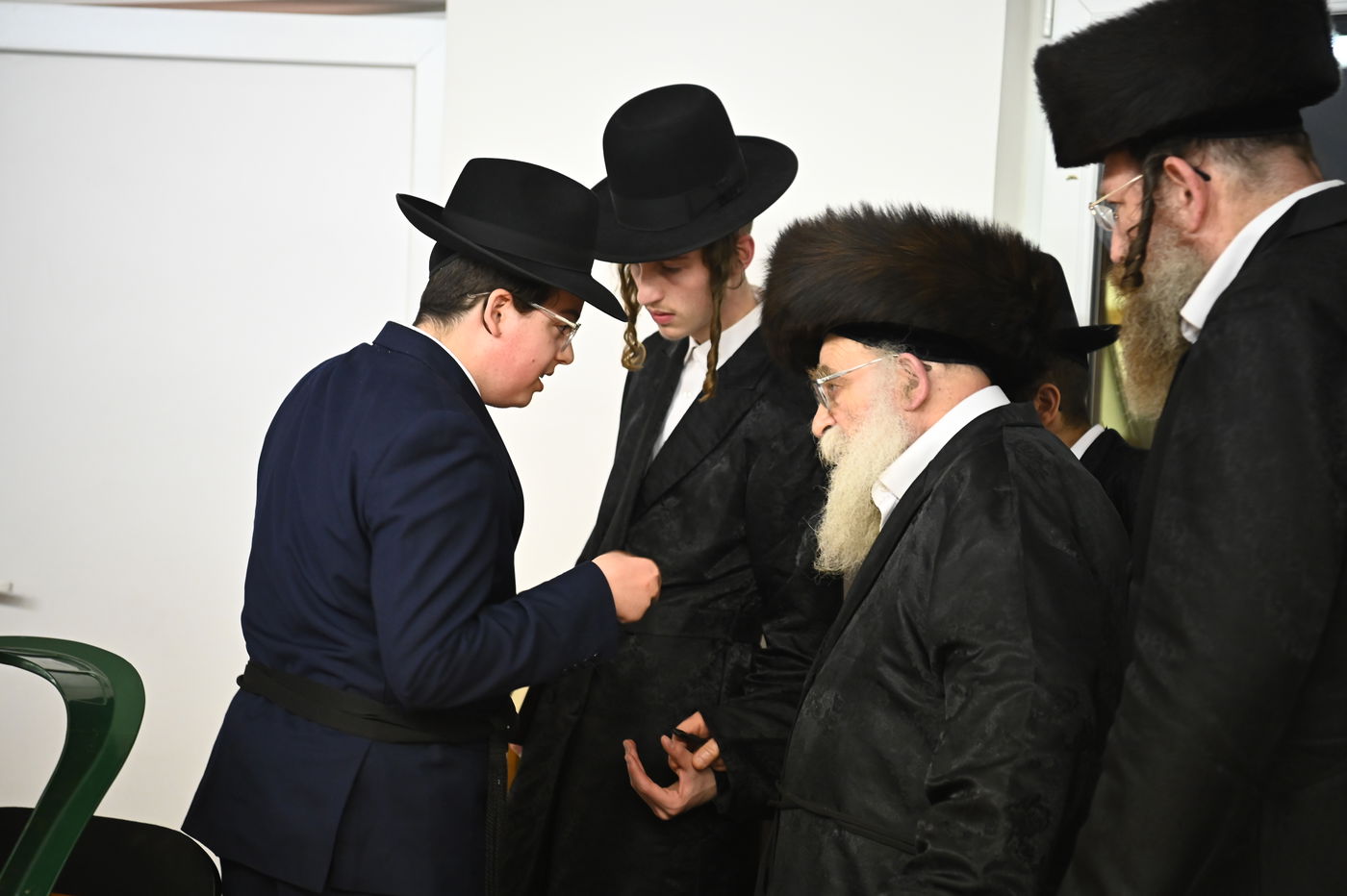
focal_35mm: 70
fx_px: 2618
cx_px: 674
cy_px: 448
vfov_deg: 19.4
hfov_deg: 28.9
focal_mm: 70
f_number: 2.8
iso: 2500
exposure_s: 1/80
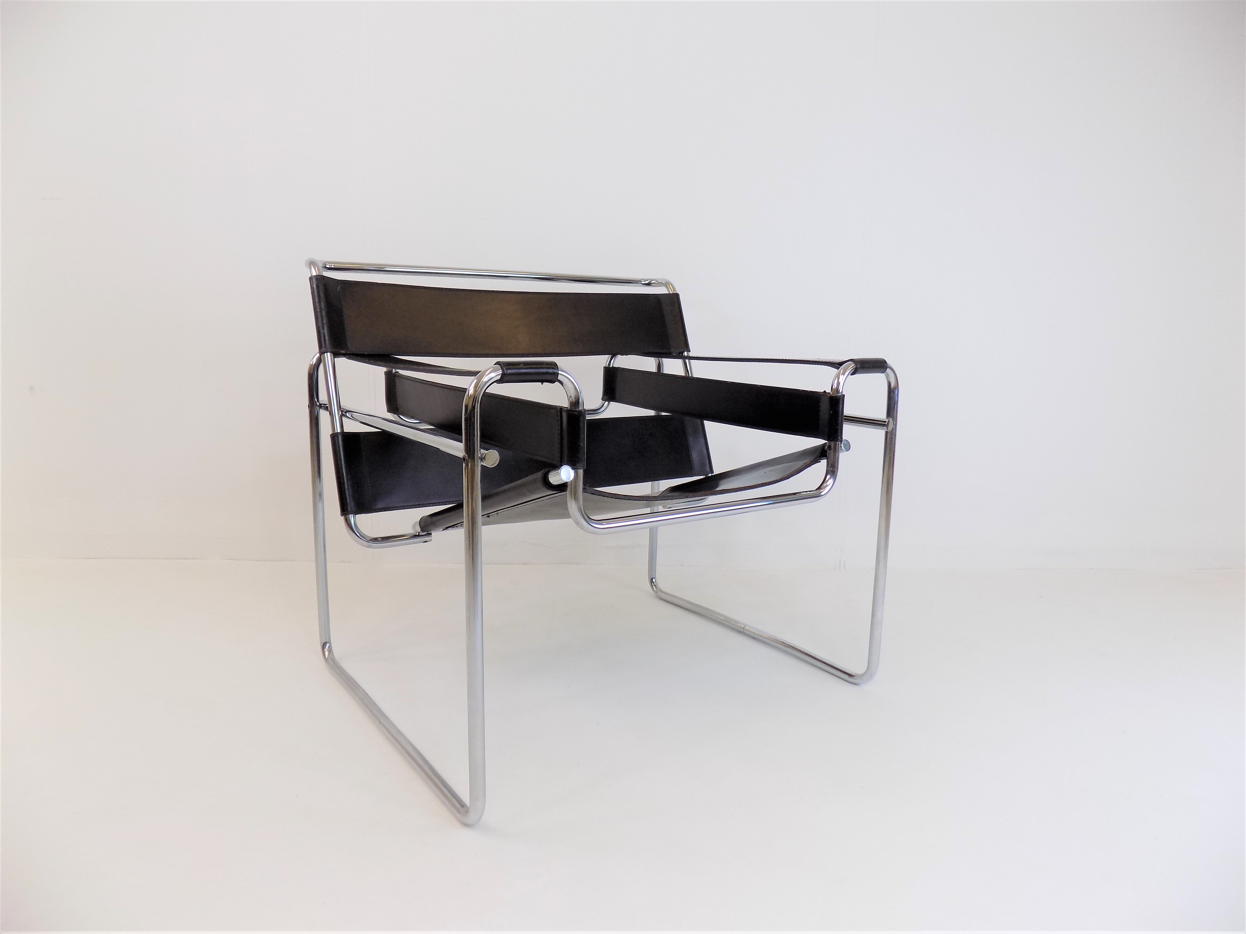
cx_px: 623
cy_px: 467
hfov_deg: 73.9
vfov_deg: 58.9
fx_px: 828
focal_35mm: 23
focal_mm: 4
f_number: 3.1
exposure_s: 1/50
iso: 80
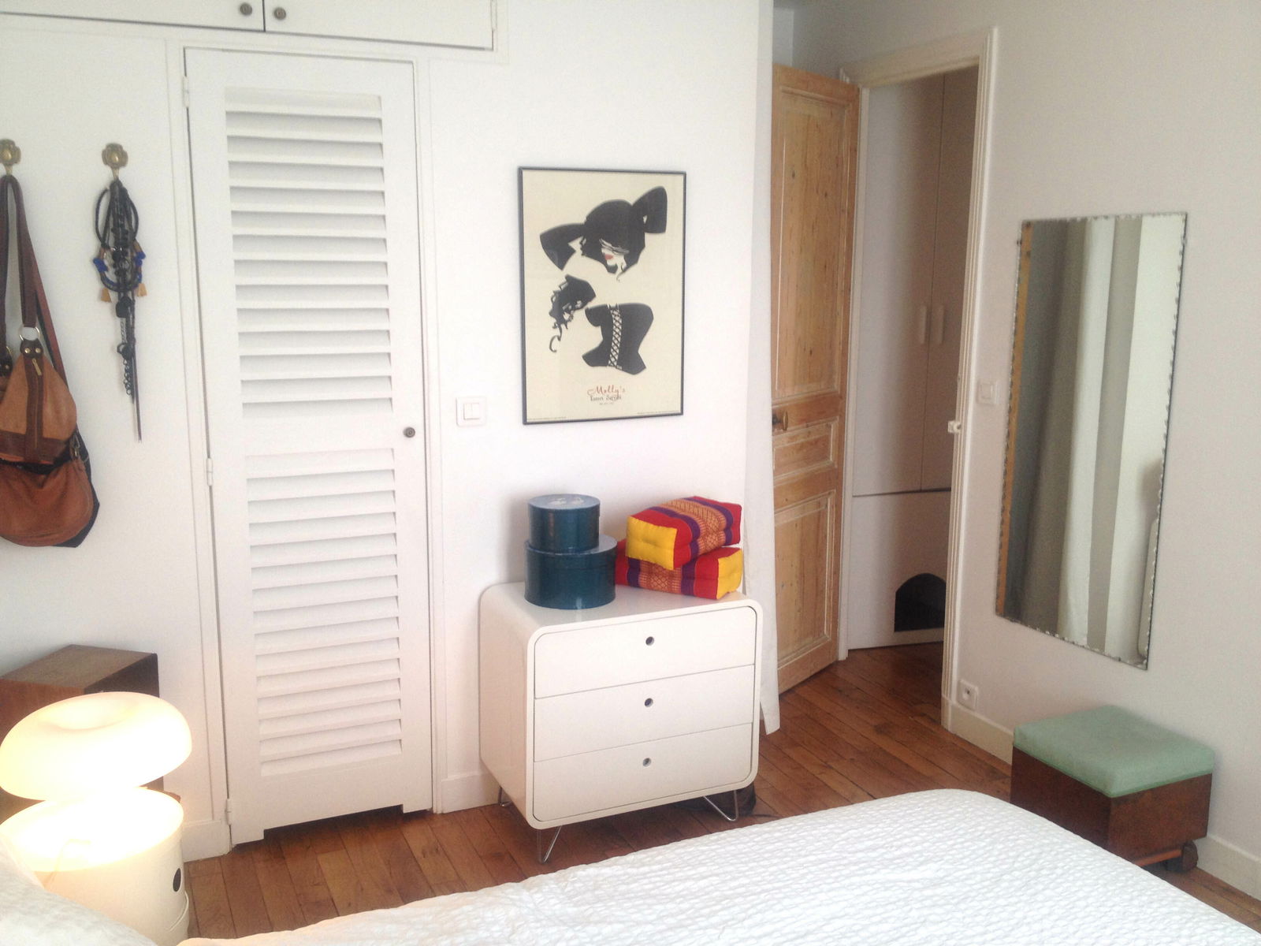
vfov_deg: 40.7
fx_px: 1275
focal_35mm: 35
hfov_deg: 52.6
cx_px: 630
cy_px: 473
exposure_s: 1/20
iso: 50
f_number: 2.4
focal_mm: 4.28
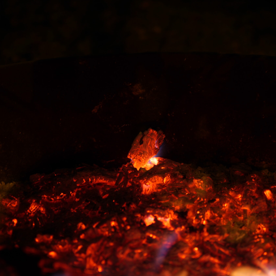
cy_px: 151
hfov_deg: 25.7
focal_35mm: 67
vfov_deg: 25.7
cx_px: 163
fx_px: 604
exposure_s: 1/3.2
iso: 200
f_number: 1.4
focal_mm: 25
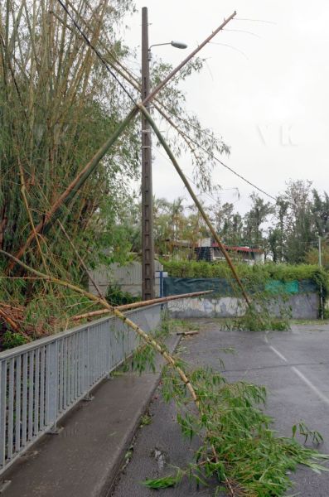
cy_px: 248
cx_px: 164
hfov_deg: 36.7
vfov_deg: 53.2
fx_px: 496
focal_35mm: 36
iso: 1600
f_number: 9
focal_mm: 24
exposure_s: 1/200
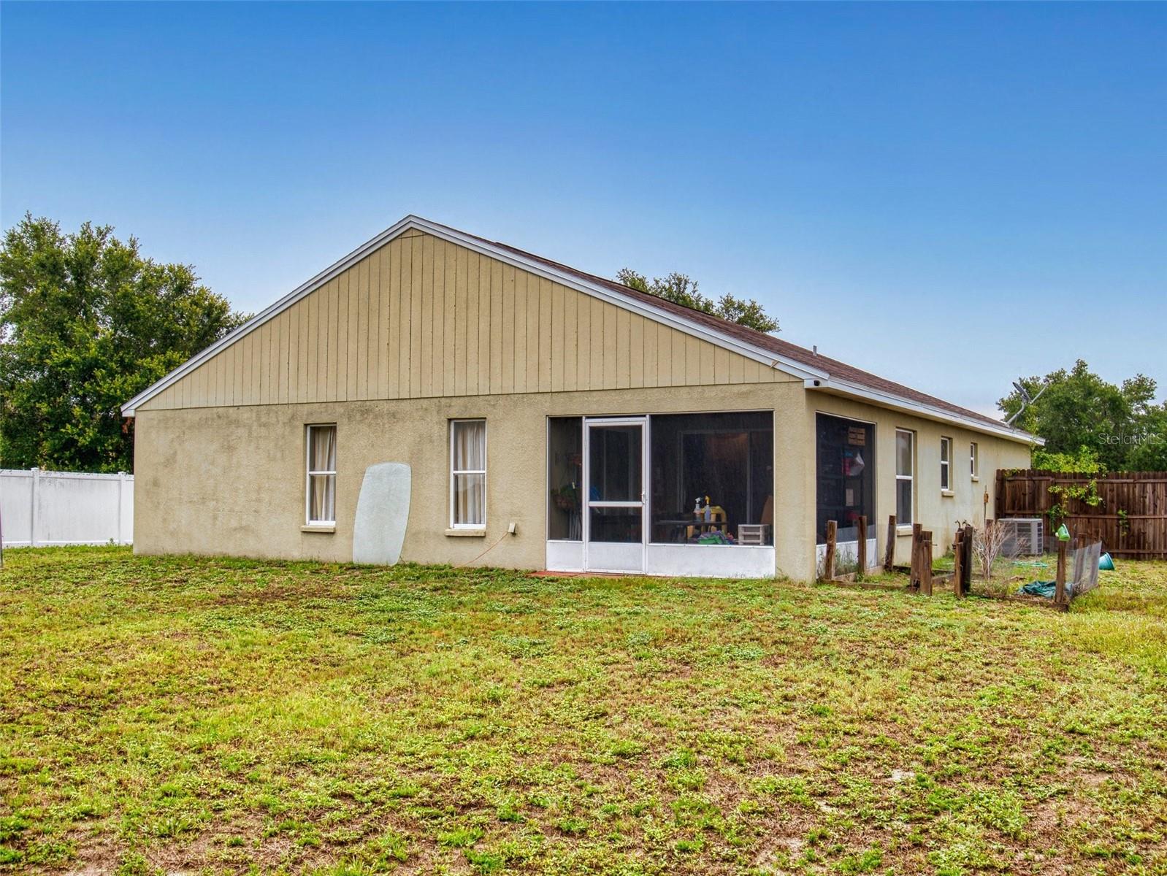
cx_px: 584
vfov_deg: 37.7
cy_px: 438
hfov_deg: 49.0
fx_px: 1282
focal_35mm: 38
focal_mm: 19
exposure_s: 1/250
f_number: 8
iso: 200
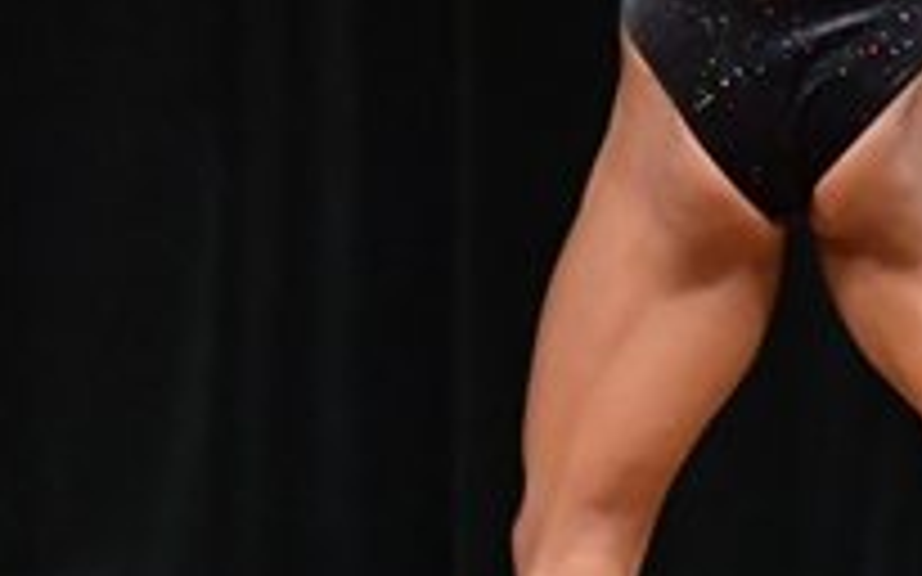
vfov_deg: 1.2
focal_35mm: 1096
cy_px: 140
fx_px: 27532
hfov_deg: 1.9
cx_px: 897
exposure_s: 1/400
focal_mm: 190
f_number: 5.6
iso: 5000
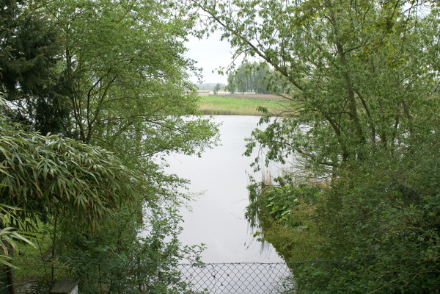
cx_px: 220
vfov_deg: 29.9
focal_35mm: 45
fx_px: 550
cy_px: 147
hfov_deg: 43.6
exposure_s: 1/80
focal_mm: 30
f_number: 6.3
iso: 80
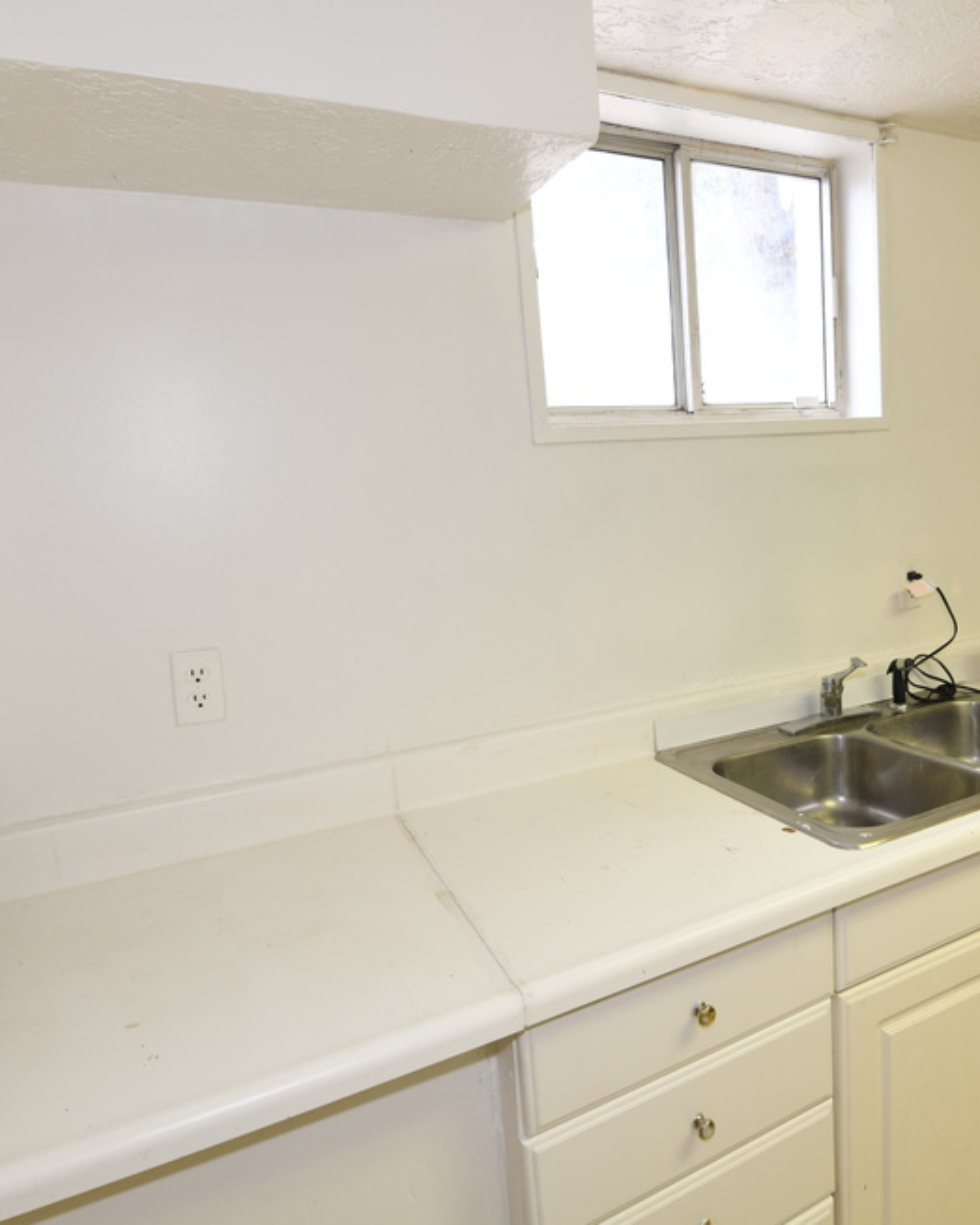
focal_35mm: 22
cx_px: 634
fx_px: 798
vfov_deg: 75.0
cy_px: 605
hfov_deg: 61.9
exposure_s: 1/10
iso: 200
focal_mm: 15
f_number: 8
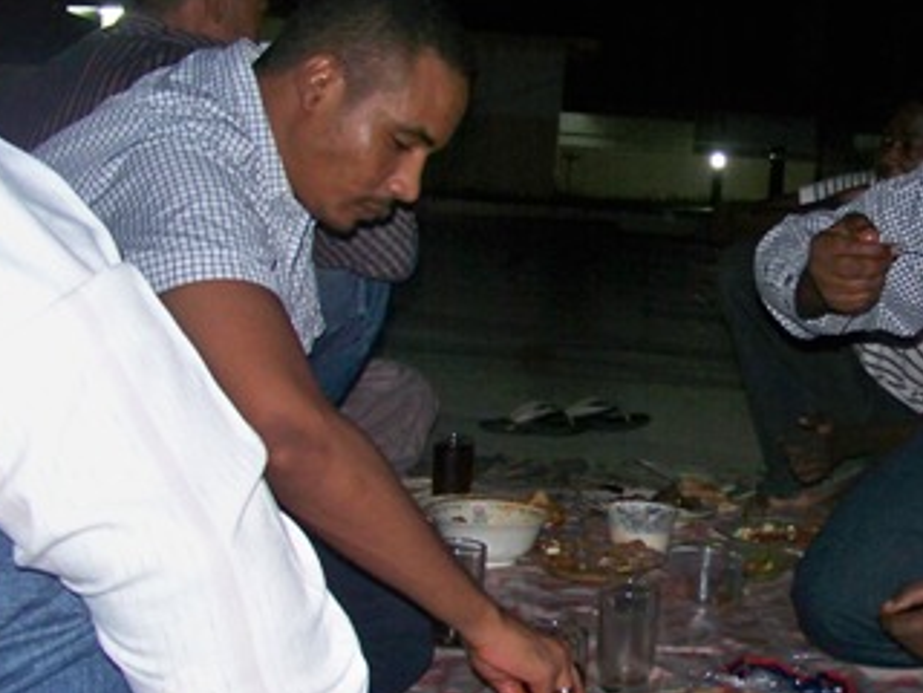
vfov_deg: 22.2
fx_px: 1760
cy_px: 410
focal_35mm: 66
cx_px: 787
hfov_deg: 28.5
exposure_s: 1/30
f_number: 2.8
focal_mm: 5.85
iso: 200
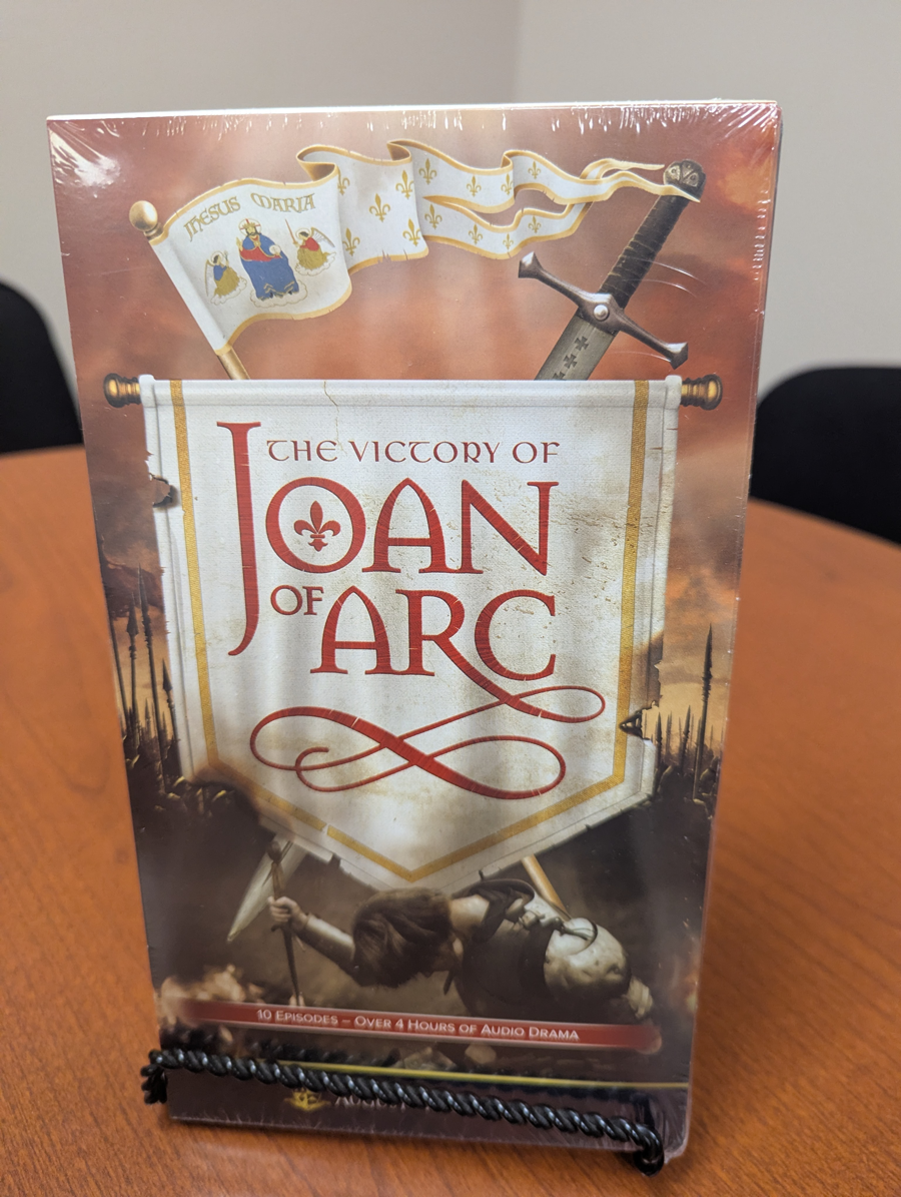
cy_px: 598
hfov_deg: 56.9
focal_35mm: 24
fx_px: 831
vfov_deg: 71.5
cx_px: 450
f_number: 1.85
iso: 397
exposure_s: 1/120
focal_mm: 6.81
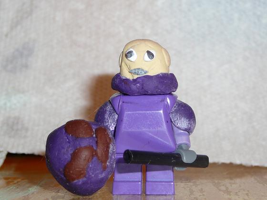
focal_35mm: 103
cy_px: 100
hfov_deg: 19.1
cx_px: 134
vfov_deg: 14.4
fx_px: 794
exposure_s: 1/30
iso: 80
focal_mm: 12.2
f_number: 3.8
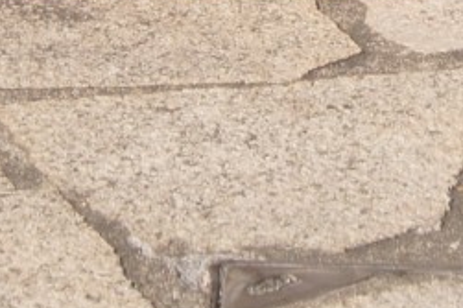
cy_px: -487
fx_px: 4910
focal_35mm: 382
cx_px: 347
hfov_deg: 5.4
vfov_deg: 3.5
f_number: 9
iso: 100
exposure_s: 1/200
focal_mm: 40
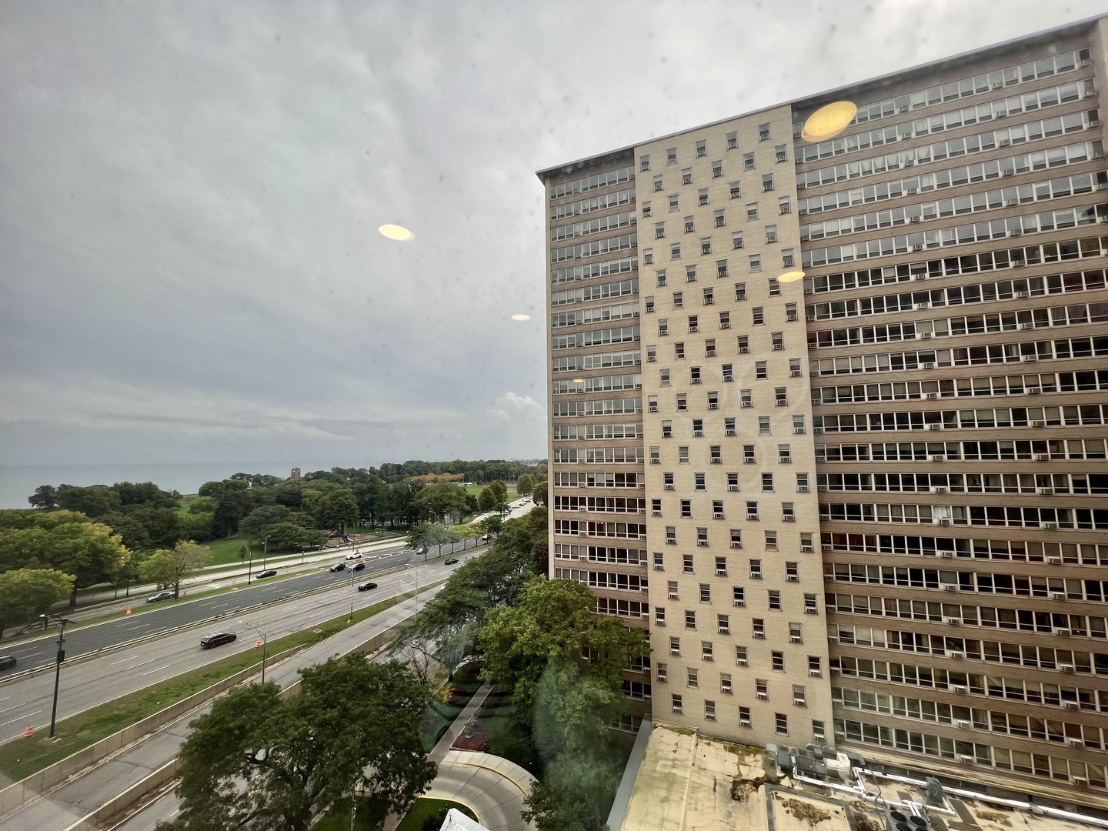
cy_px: 416
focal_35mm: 13
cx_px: 554
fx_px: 416
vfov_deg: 89.9
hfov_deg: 106.2
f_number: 1.8
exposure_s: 1/649
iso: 32
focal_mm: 1.57
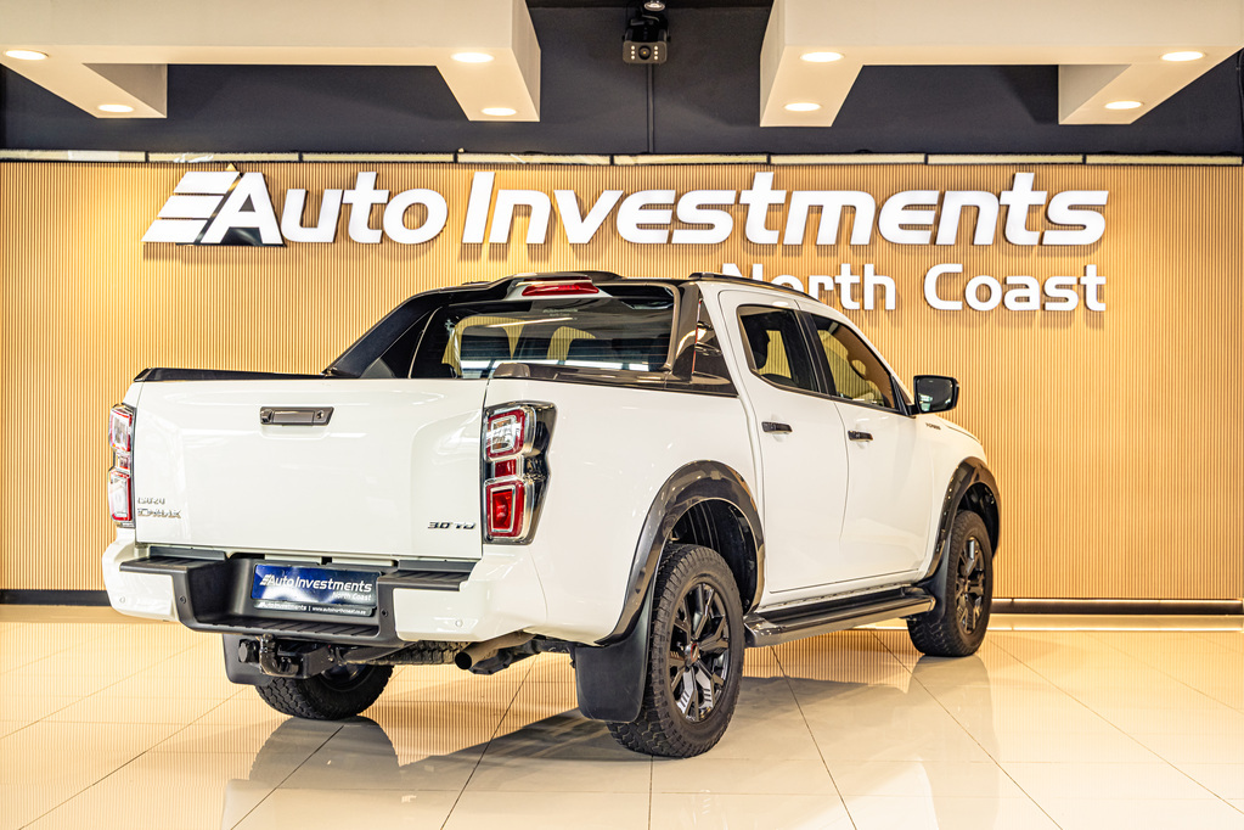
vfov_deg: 27.0
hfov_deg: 39.6
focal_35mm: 50
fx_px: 1728
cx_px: 622
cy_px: 415
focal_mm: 50
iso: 800
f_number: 4
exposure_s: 1/125
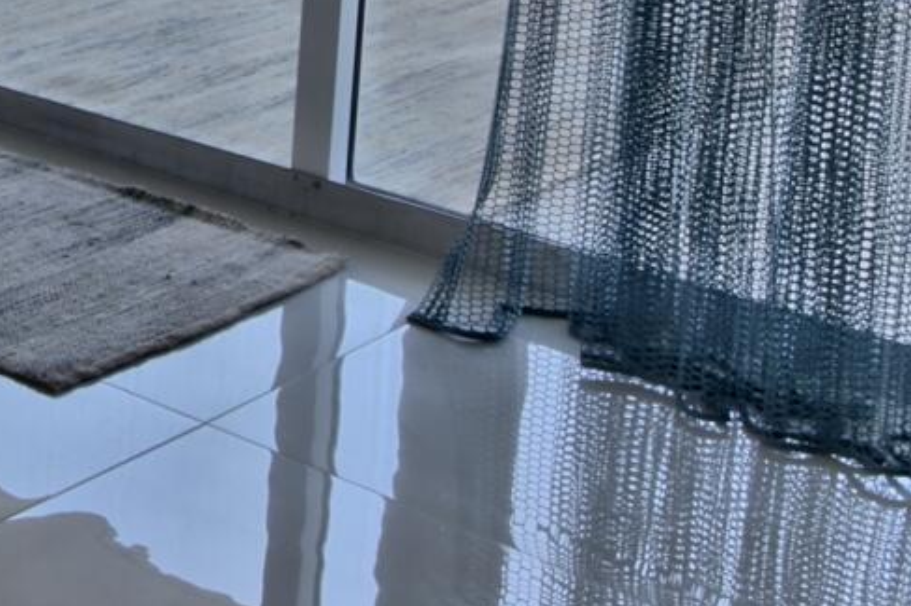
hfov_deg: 19.6
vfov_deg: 15.8
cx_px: -678
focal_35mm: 80
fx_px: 2024
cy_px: -265
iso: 200
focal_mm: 13
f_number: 19
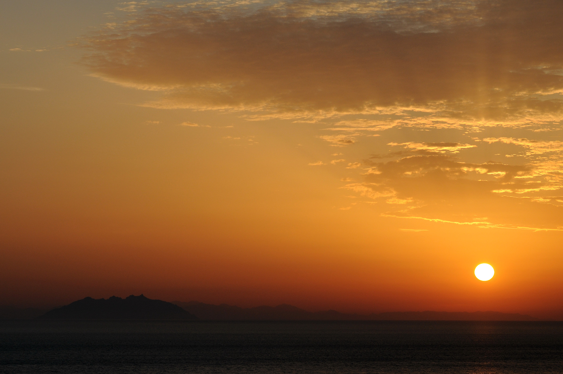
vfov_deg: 10.7
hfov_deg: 16.1
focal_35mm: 128
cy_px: 187
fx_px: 1992
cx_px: 282
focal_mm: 85
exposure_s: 1/1600
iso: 200
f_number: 5
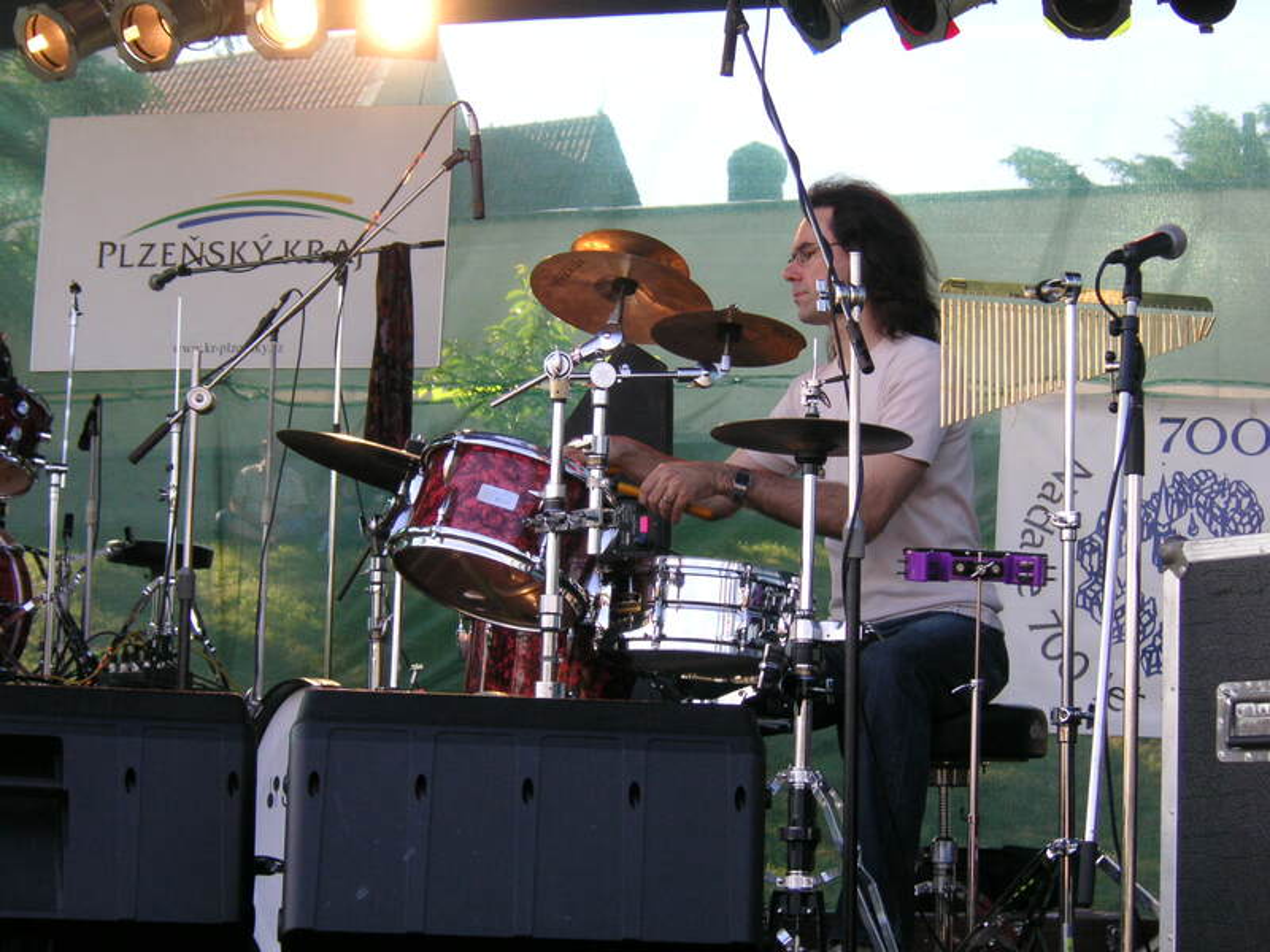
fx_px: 2935
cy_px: 476
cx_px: 635
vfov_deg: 18.4
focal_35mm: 80
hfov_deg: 24.4
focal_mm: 13.2
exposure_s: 1/90
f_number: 4.5
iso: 50
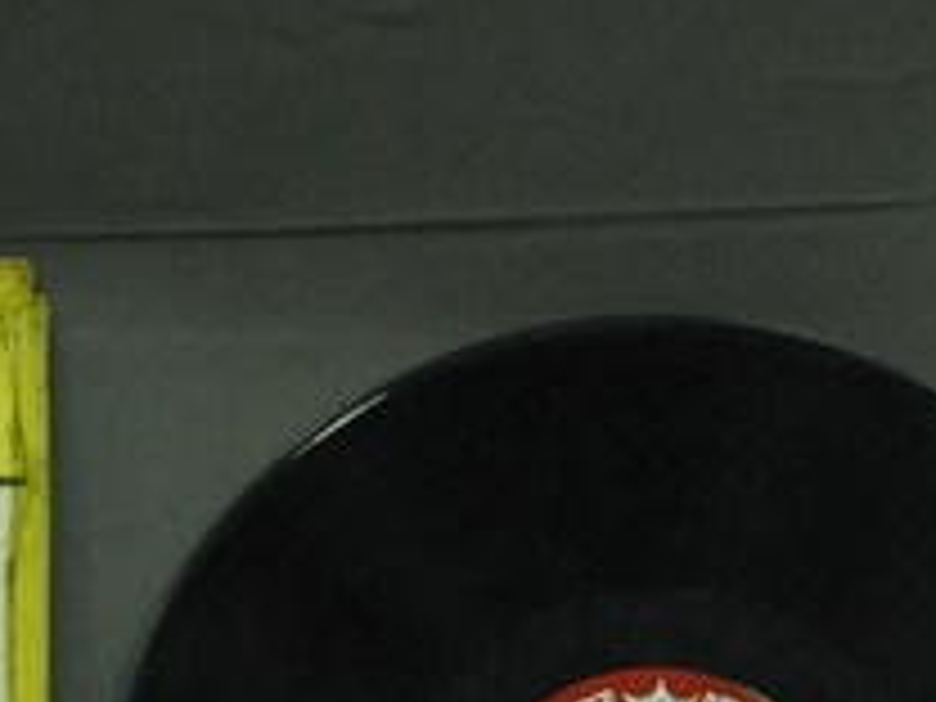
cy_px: 774
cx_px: 27
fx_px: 7220
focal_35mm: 267
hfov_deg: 7.4
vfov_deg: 5.5
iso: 1000
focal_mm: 60
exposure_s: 1/20
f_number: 10
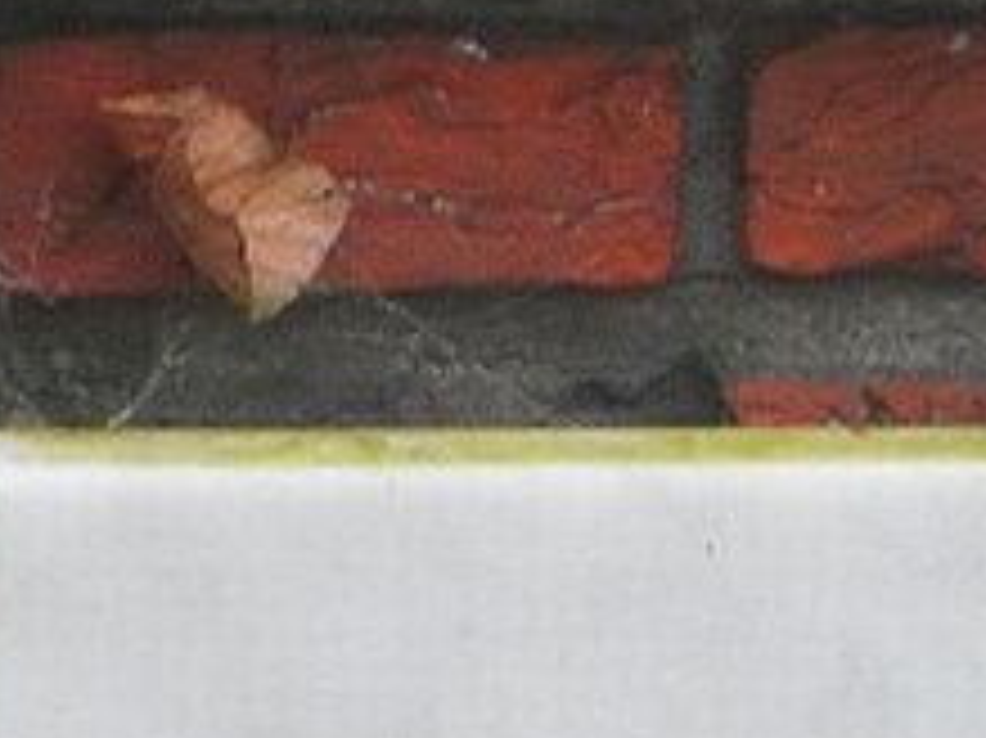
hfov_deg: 3.0
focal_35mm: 652
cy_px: 524
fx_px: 18561
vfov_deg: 2.3
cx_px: 2242
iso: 125
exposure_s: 1/100
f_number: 4
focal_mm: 16.9
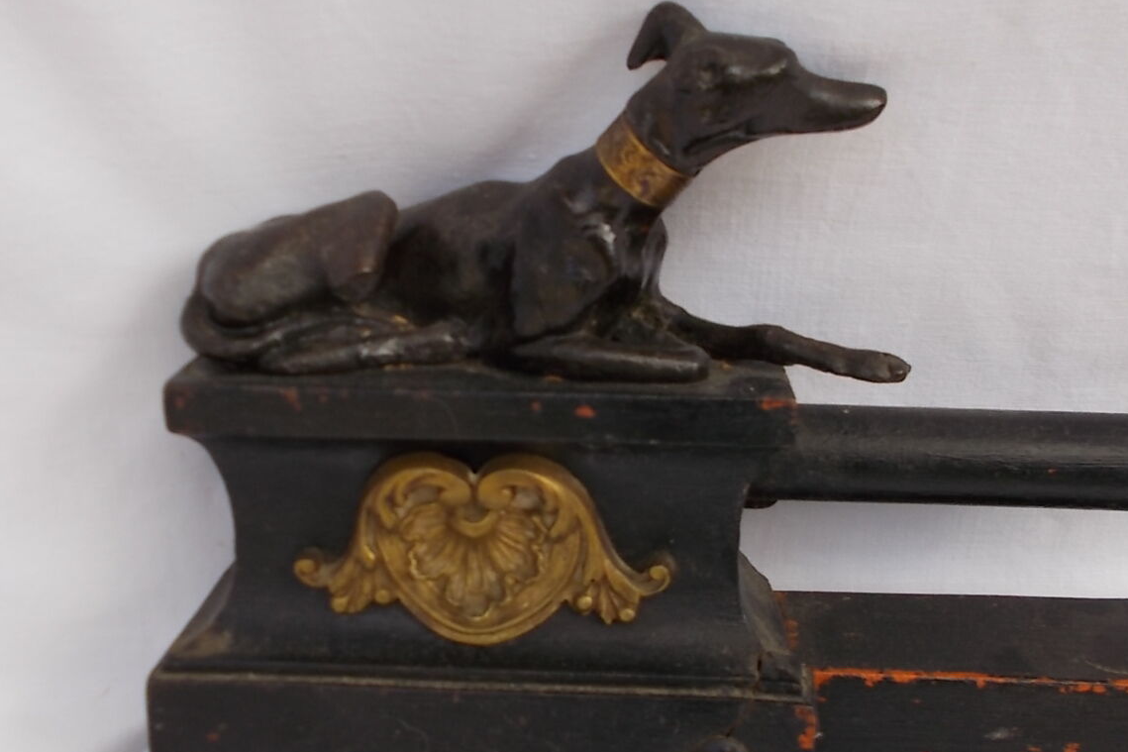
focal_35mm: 38
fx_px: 1190
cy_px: 418
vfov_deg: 35.0
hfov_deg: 50.7
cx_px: 601
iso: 80
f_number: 3.2
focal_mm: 4.6
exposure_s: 1/125
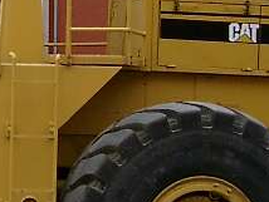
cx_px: -140
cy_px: 87
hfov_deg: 10.7
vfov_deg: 8.4
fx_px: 1377
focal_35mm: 177
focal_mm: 7.6
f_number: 2.6
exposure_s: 1/320
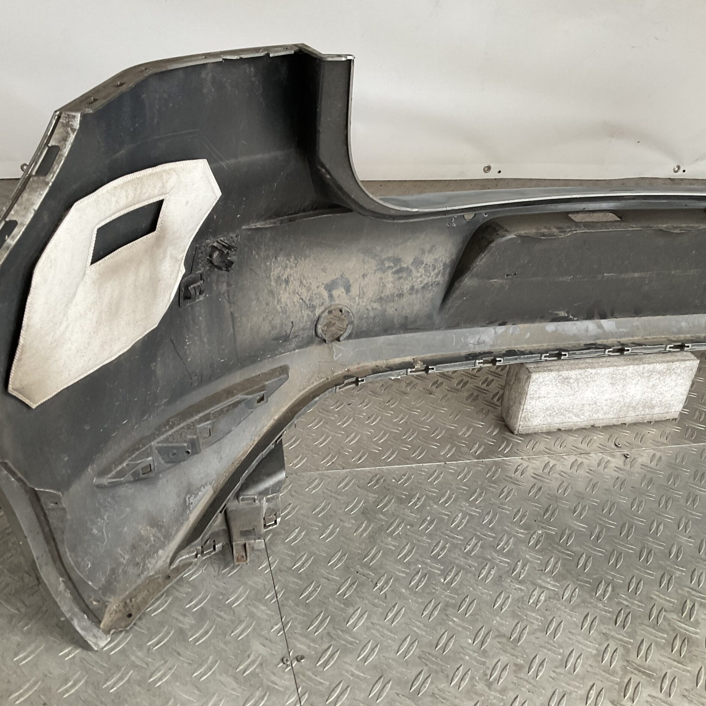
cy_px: 348
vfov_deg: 47.2
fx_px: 808
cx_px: 324
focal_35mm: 35
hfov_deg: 47.2
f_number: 1.8
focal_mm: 3
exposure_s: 1/50
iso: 80
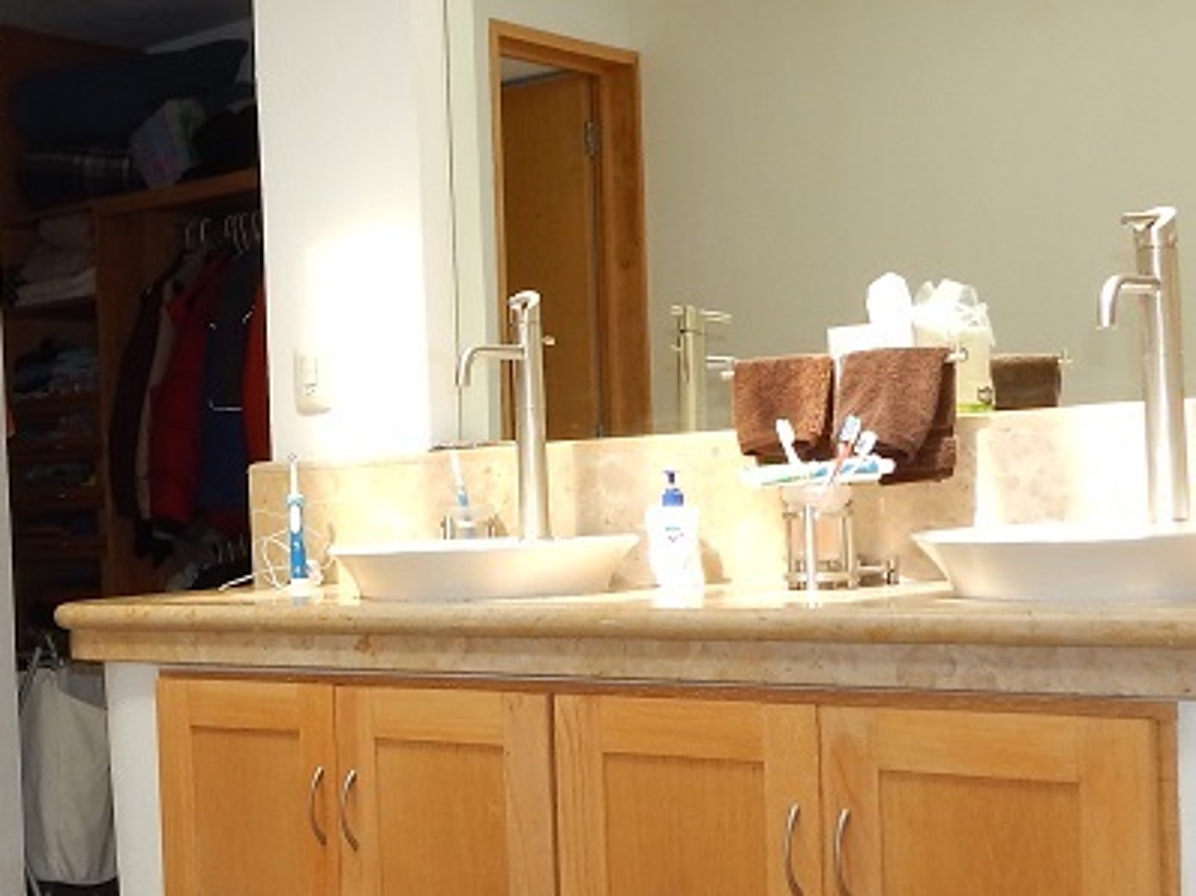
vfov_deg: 24.7
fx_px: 2038
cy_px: 572
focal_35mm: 59
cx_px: 57
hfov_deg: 30.8
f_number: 3
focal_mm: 4
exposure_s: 1/400
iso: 125
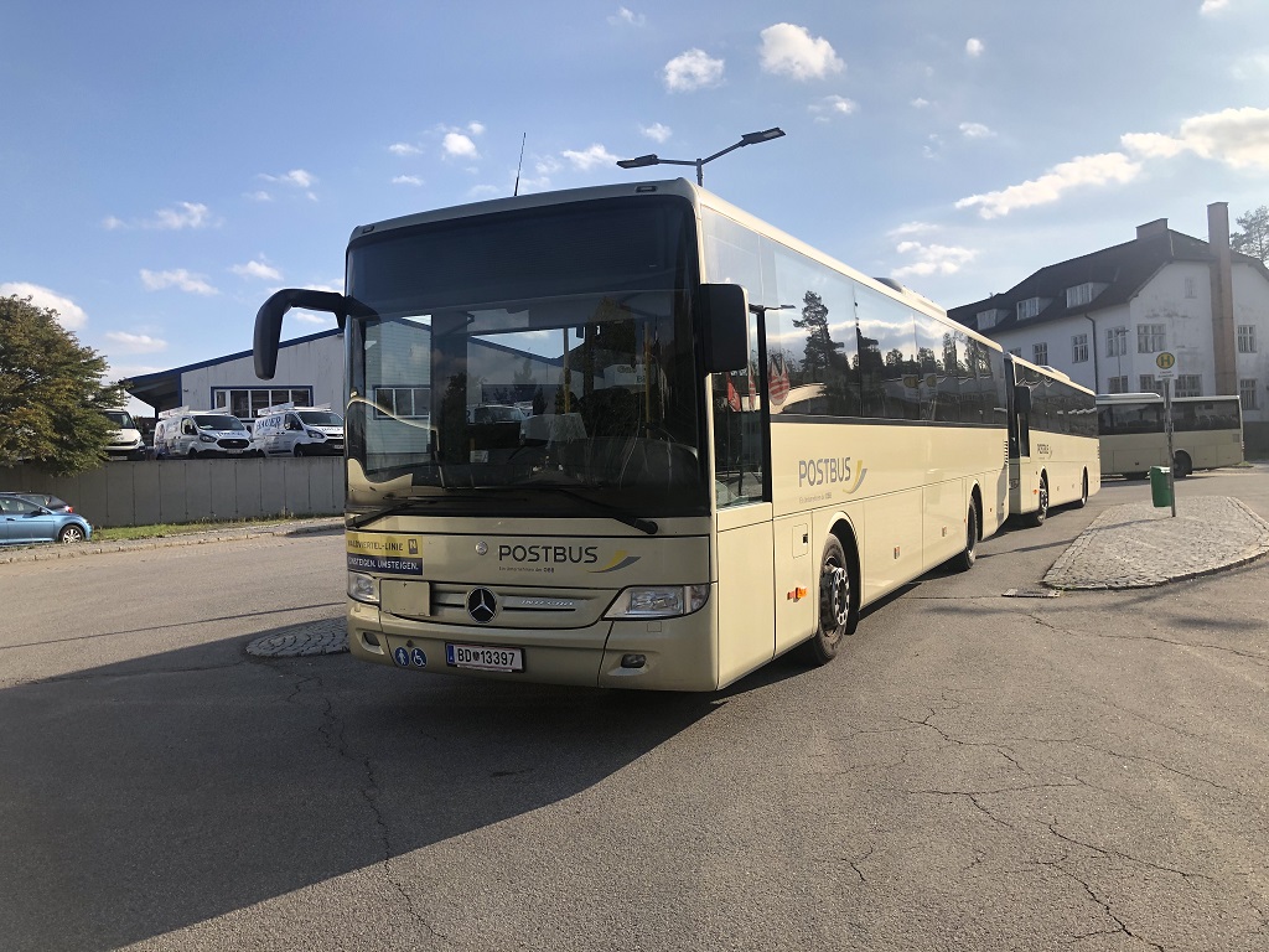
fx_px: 1026
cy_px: 476
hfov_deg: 63.4
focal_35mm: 28
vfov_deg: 49.7
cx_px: 634
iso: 20
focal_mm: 4
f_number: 1.8
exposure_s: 1/2288
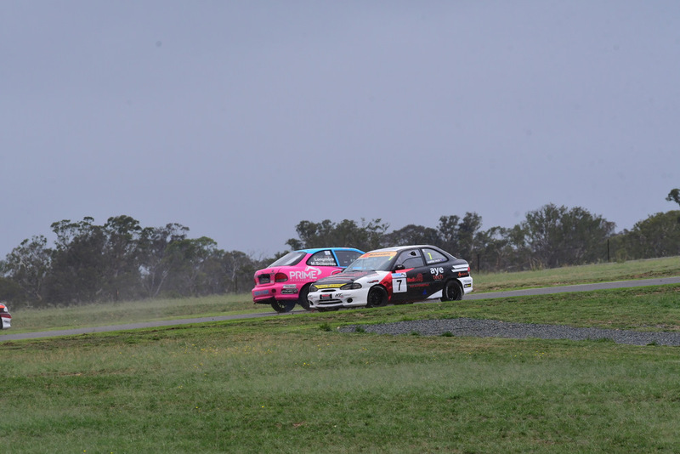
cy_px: 227
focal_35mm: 480
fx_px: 9069
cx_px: 340
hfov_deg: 4.3
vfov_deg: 2.9
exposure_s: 1/640
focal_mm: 320
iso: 640
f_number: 13
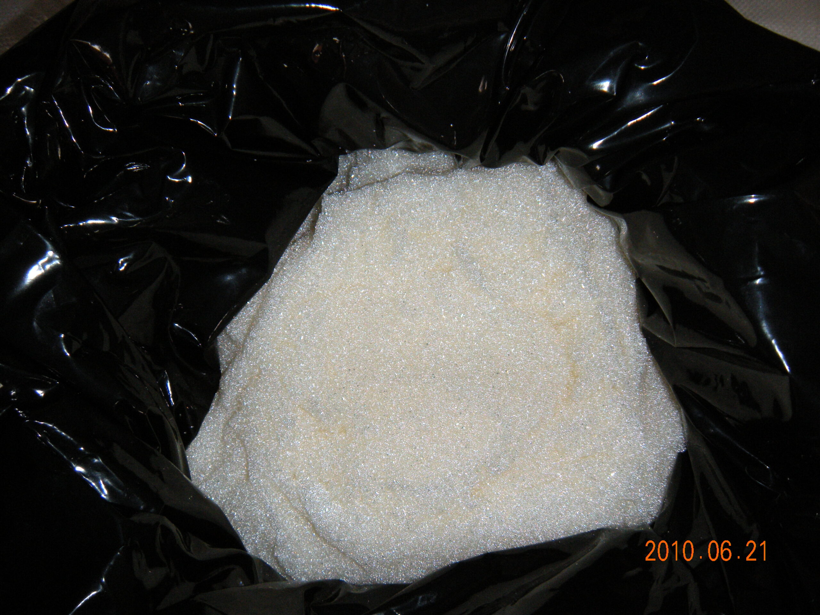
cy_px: 308
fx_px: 829
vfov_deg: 40.7
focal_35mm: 35
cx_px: 410
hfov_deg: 52.6
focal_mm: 5.9
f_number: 3.8
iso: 200
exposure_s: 1/60
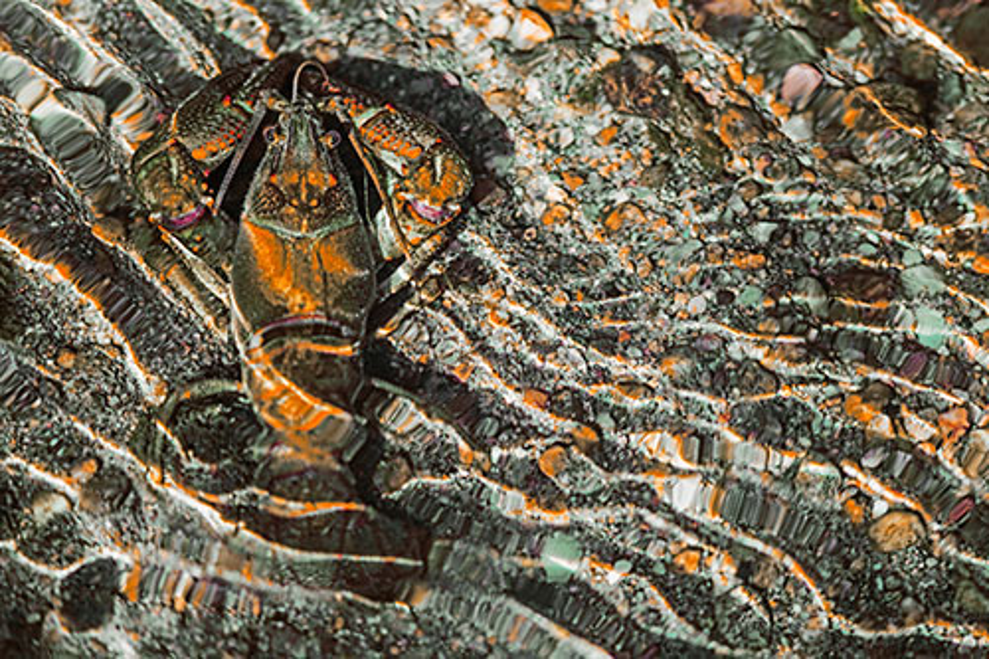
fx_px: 5767
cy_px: 330
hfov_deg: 9.8
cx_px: 494
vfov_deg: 6.5
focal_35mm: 210
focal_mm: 210
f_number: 6.3
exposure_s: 1/250
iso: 250
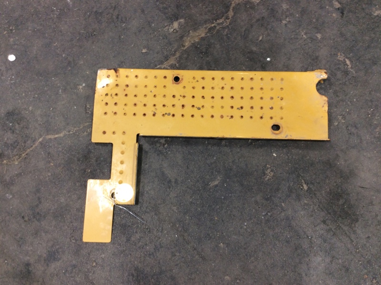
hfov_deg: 56.9
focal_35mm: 32
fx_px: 352
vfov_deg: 44.1
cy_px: 142
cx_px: 190
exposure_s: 1/25
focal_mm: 3.3
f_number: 2.4
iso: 50
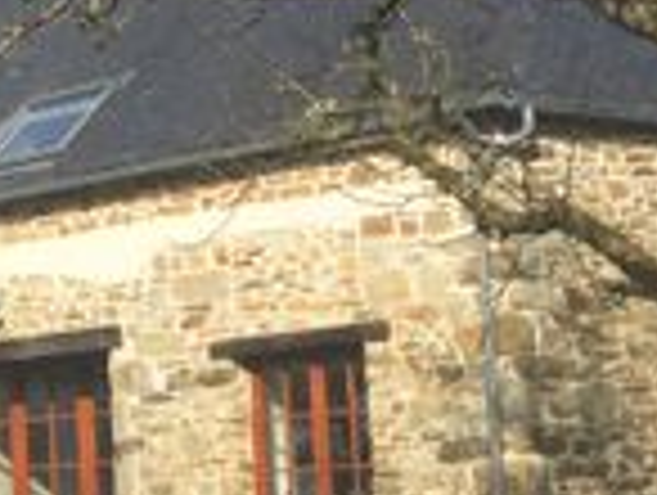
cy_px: 243
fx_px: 2262
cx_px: -400
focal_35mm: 119
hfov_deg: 15.0
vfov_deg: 12.5
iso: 32
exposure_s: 1/1582
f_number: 2.2
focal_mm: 4.15
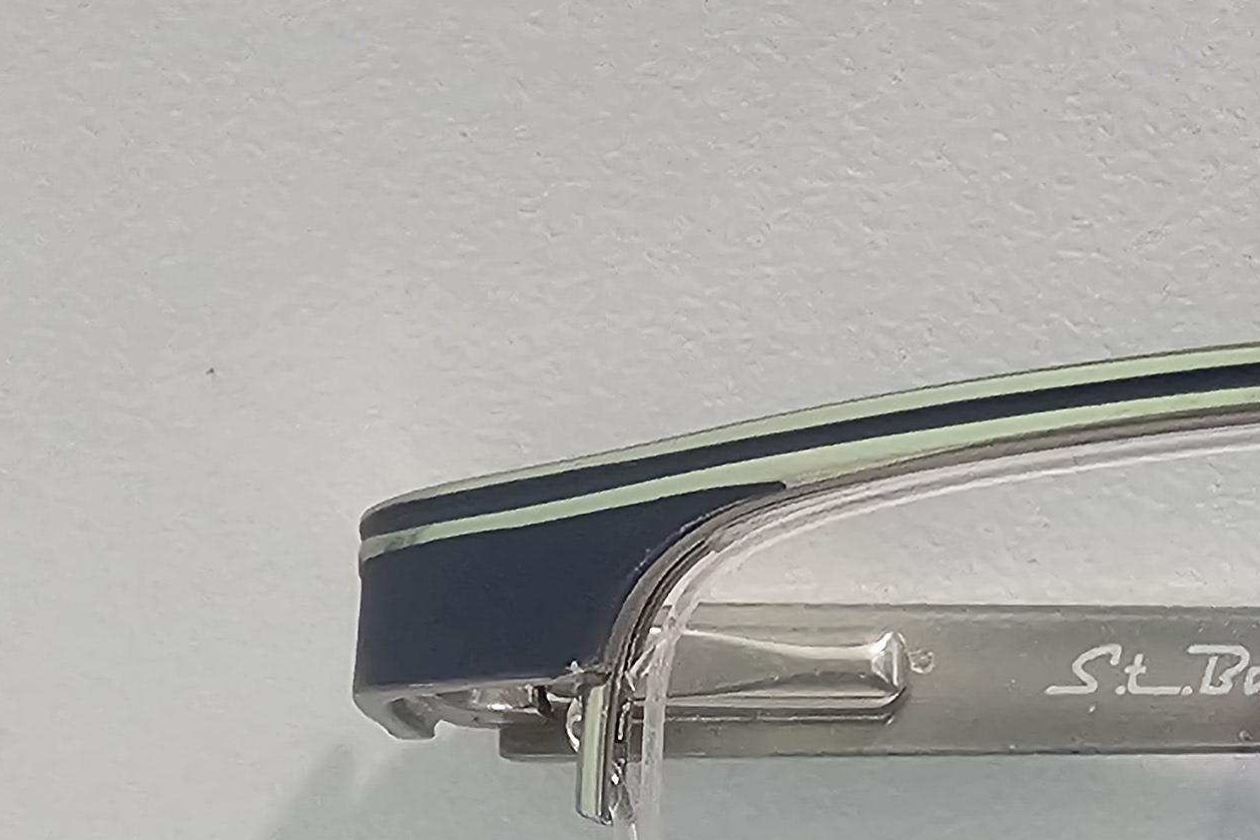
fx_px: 1505
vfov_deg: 29.9
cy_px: 750
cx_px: 990
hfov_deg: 43.5
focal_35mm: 43
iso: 320
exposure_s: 1/53
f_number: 2.2
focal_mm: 2.2
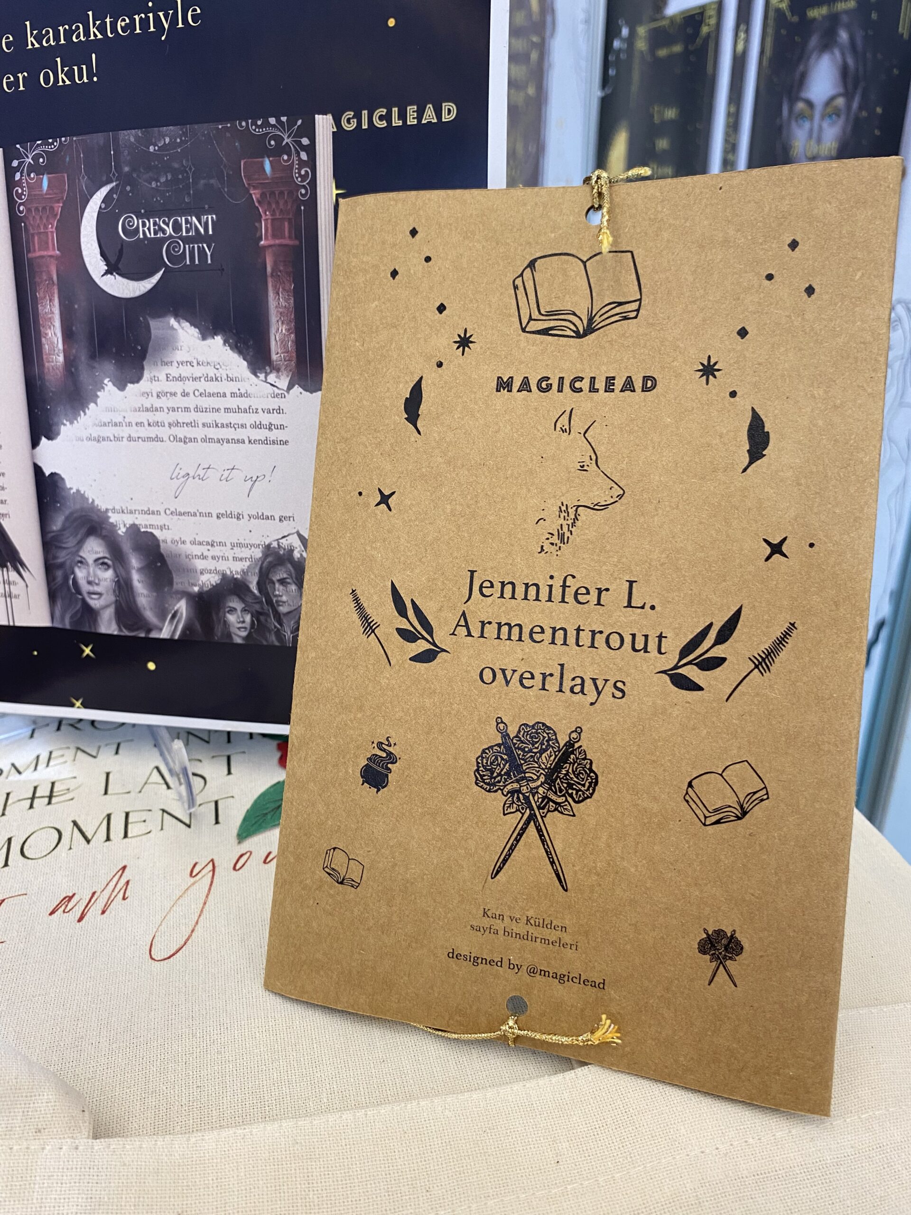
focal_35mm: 26
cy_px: 608
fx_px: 912
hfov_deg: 53.1
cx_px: 456
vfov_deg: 67.3
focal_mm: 4.25
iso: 80
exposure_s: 1/50
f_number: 1.8
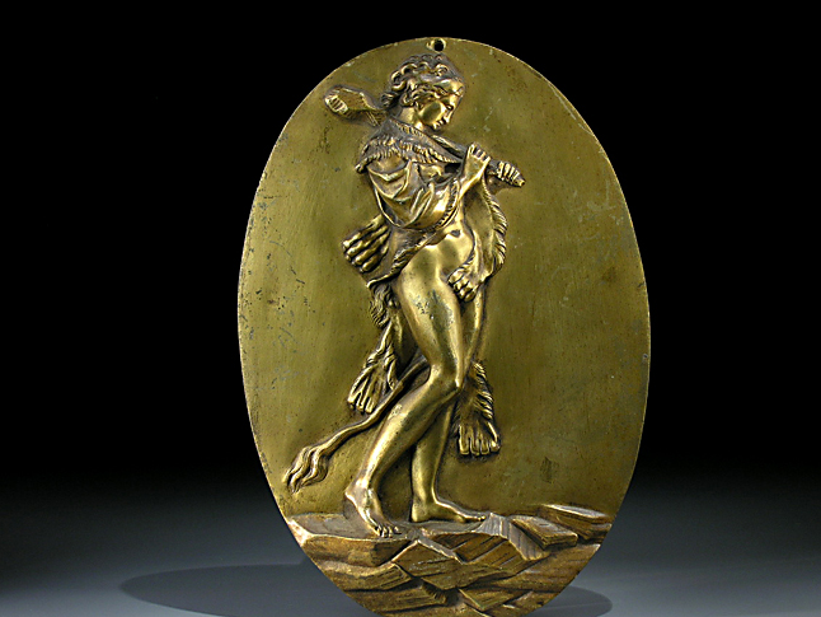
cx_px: 441
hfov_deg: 25.0
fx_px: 1851
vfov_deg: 18.9
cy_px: 331
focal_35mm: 78
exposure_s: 1/125
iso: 100
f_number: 4.3
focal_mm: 17.5
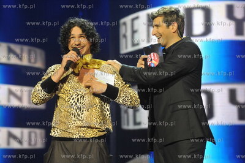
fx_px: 1054
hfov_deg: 13.3
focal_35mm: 155
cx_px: 122
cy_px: 82
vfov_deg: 8.8
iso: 3200
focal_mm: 155
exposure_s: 1/160
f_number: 5.6
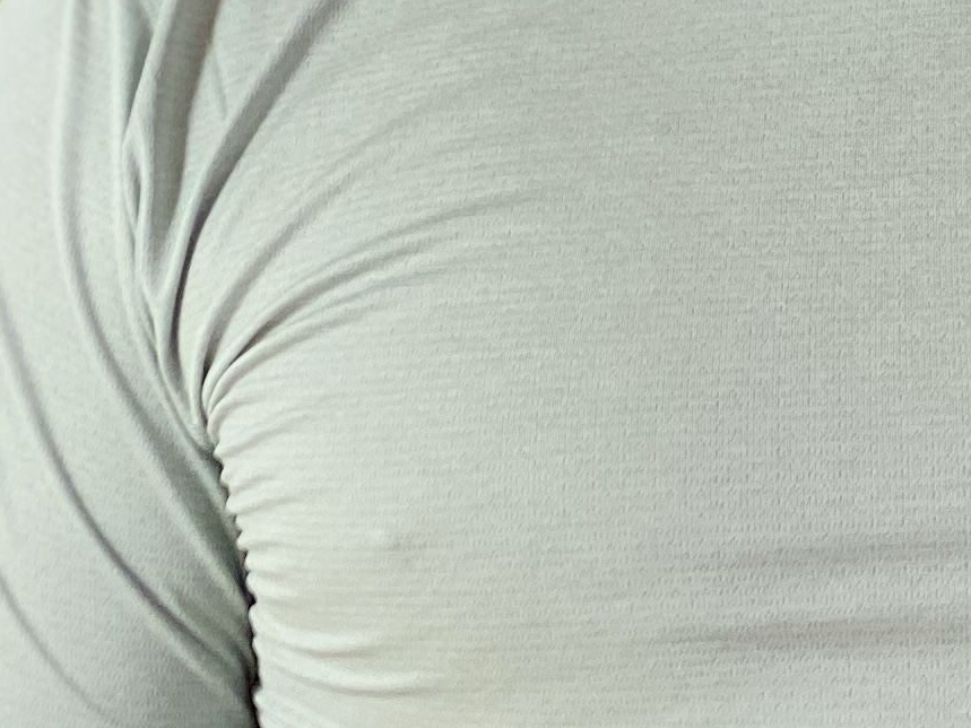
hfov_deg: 8.0
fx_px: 6843
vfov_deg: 6.1
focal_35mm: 244
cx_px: 1289
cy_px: -37
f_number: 2
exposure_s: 1/122
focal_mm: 6
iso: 32
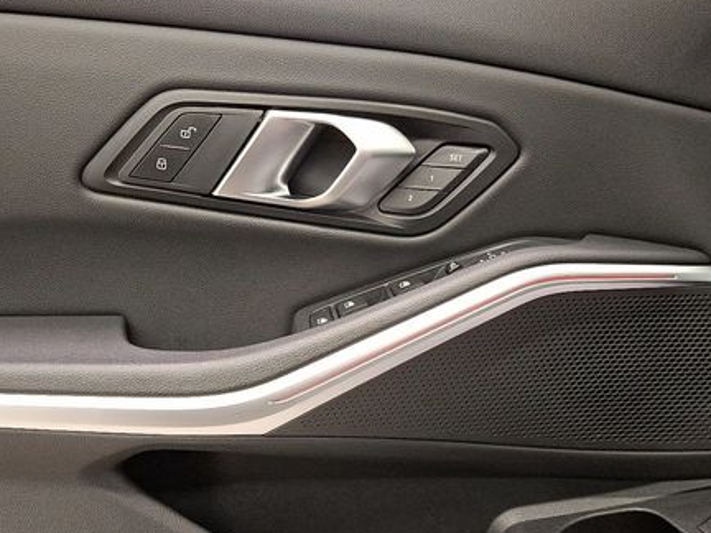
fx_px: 760
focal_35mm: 37
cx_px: 314
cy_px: 319
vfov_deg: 38.5
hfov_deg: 50.0
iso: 298
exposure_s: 1/30
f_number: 1.8
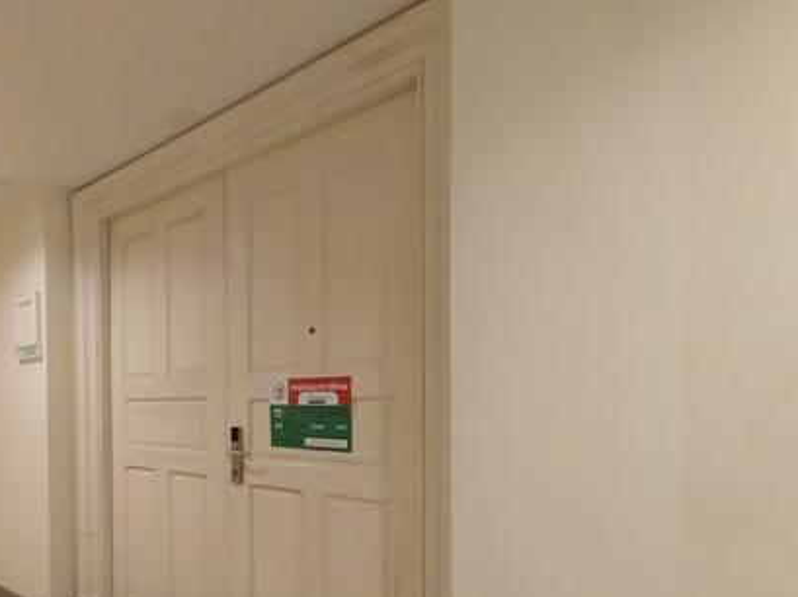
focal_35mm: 21
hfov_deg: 77.3
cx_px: 289
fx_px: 484
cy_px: 418
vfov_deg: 61.1
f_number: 2.2
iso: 400
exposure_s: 1/14
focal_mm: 1.3
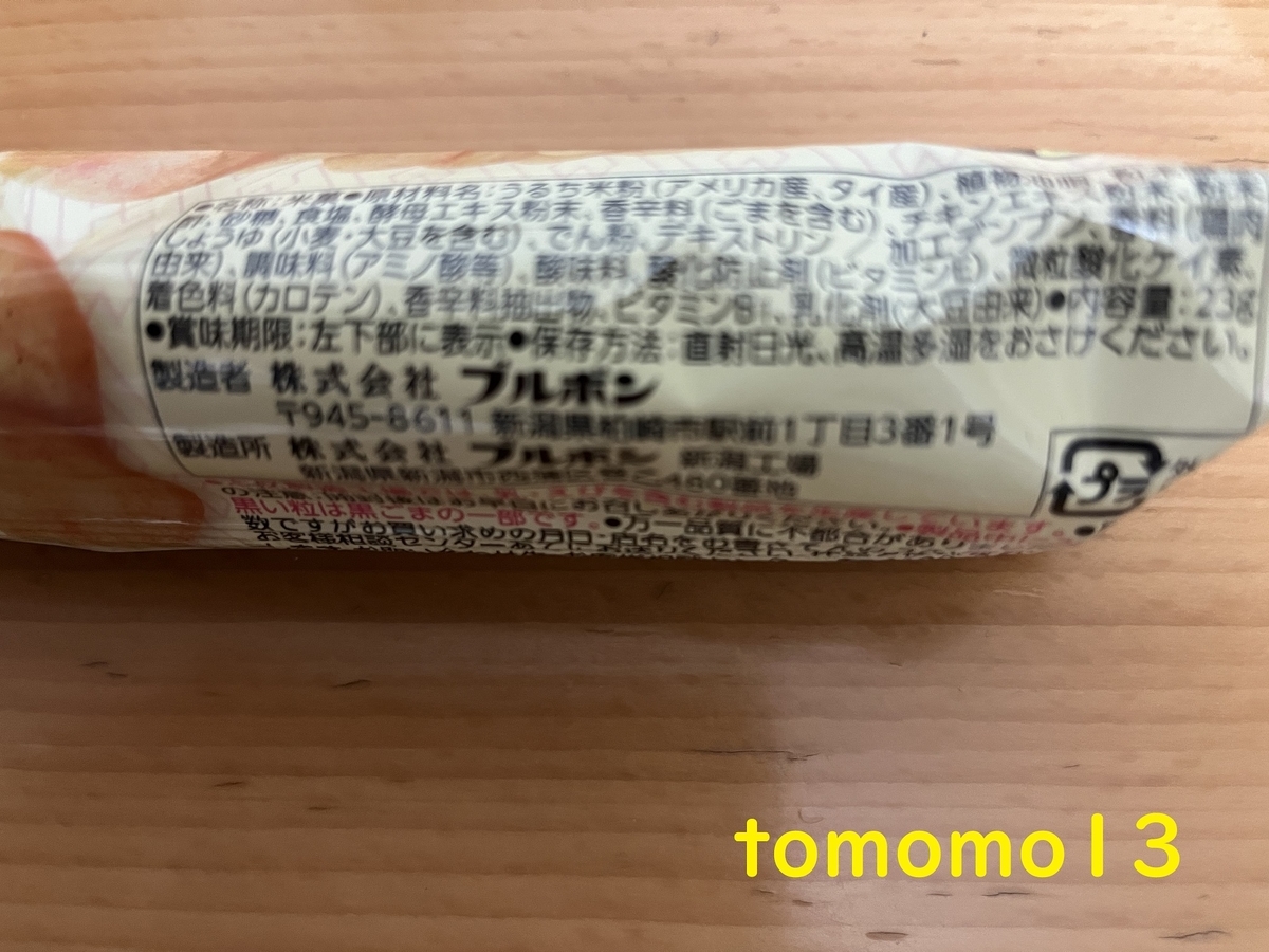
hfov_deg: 67.3
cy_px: 476
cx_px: 634
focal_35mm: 26
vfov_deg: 53.1
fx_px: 953
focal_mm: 5.1
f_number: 1.6
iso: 500
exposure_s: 1/50
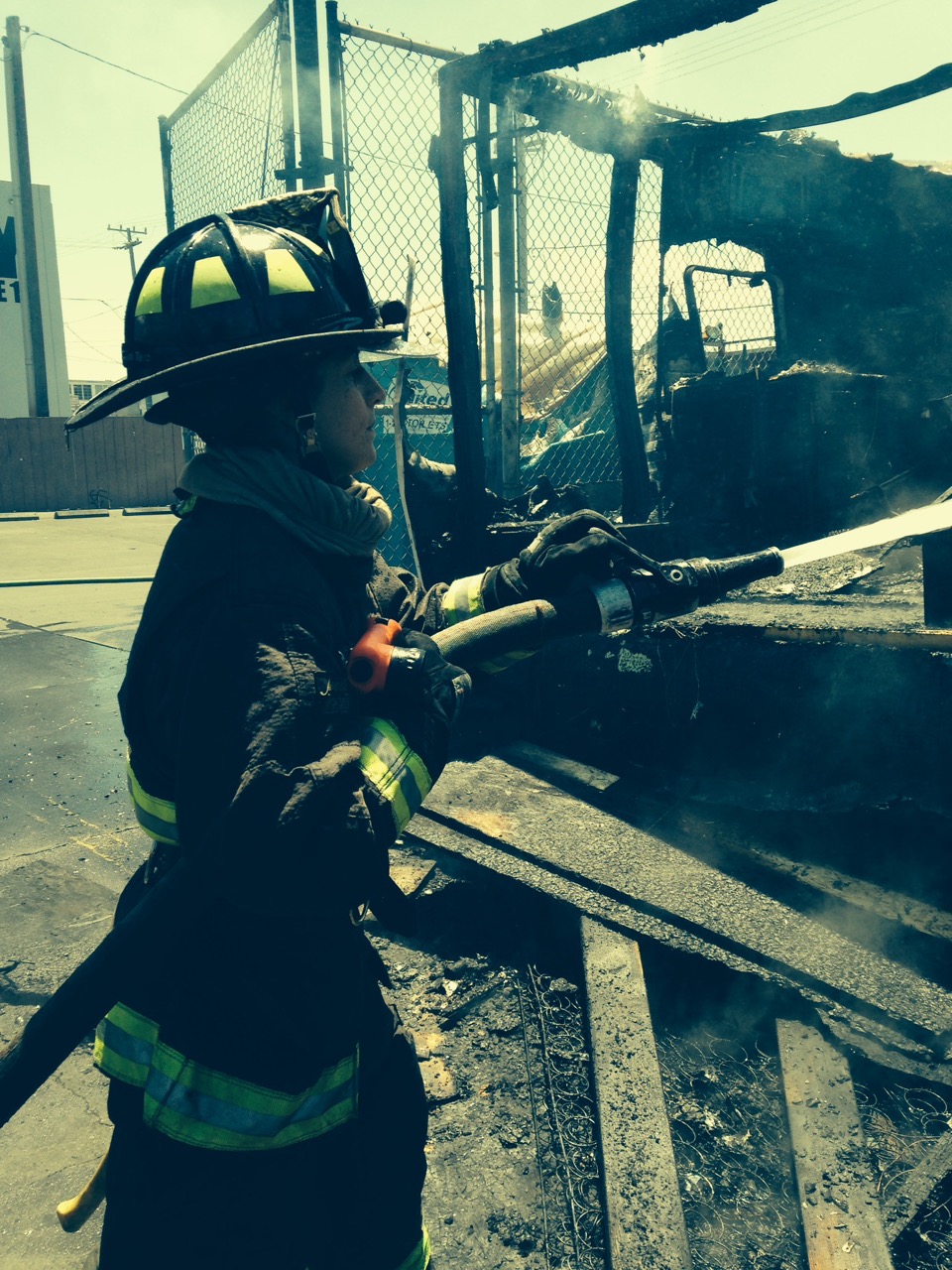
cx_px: 476
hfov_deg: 42.9
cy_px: 635
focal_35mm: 33
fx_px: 1210
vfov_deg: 55.4
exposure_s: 1/704
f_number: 2.4
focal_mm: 4.12
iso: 50
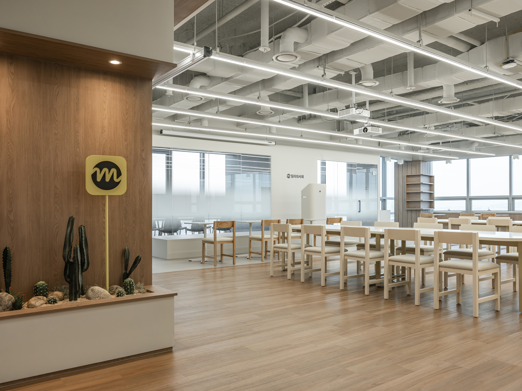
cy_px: 196
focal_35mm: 28
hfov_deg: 63.4
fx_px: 422
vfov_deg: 49.7
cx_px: 261
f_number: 7.1
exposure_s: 1/60
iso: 800
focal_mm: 35
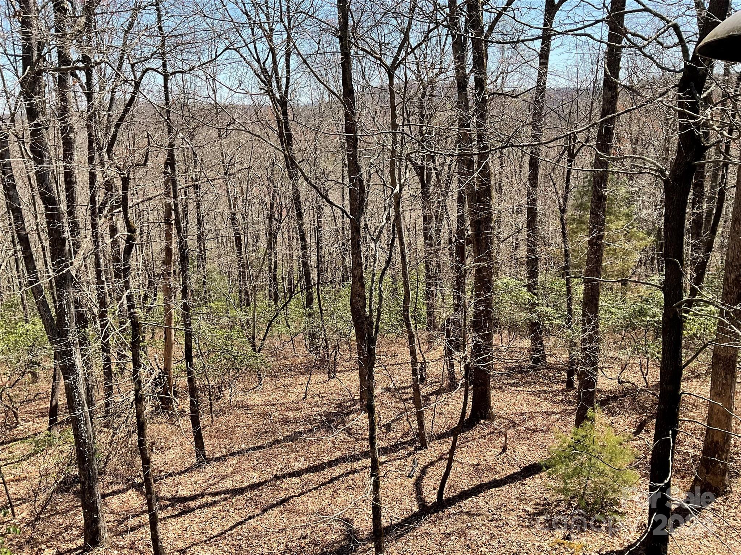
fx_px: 621
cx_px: 370
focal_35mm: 29
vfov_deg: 48.2
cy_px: 278
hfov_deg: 61.7
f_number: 1.8
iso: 16
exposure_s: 1/606
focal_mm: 3
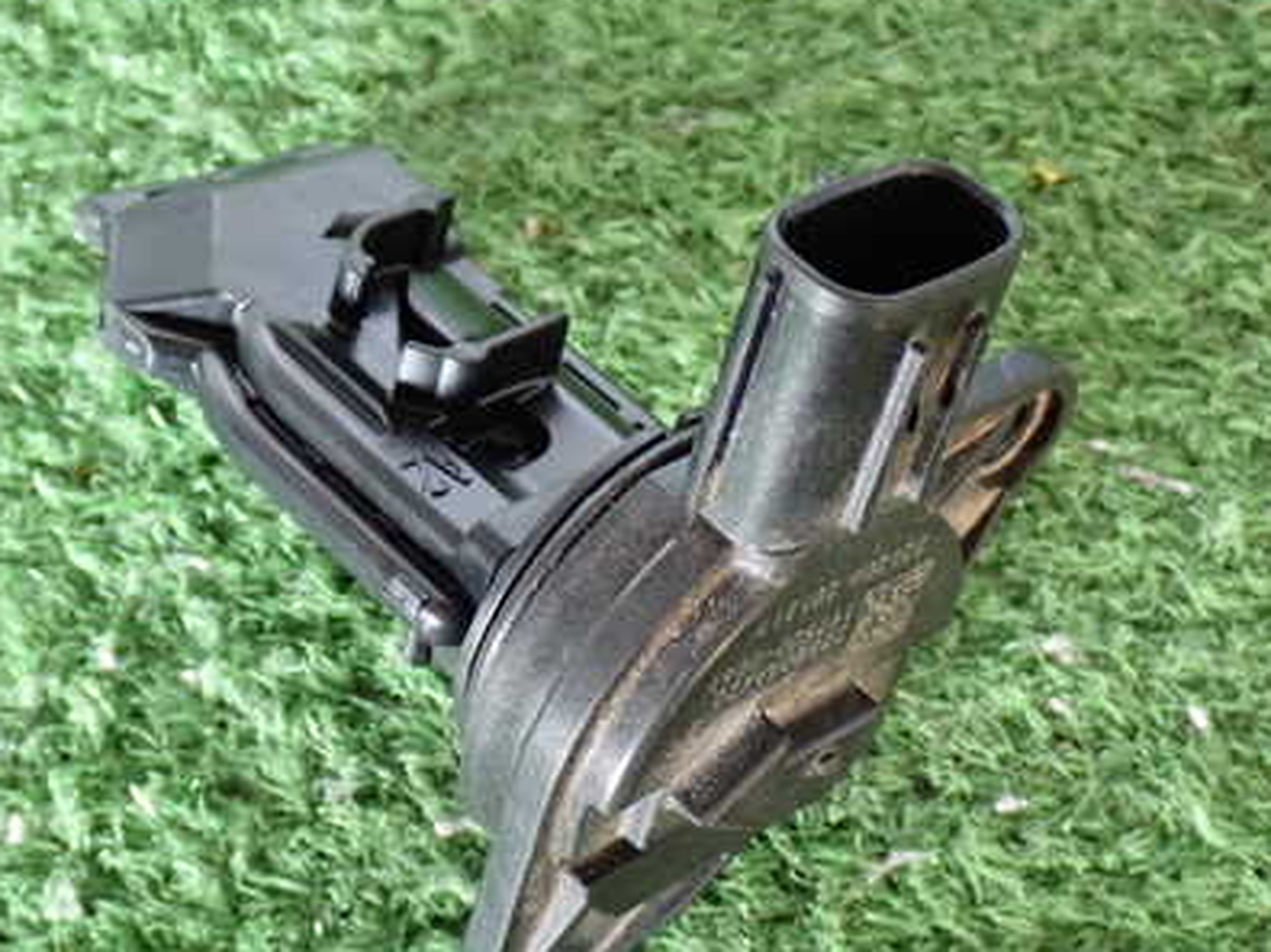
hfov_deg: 23.8
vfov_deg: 18.0
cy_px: 572
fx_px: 3010
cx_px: 576
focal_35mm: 82
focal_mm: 9.65
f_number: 3.3
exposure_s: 1/40
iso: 800
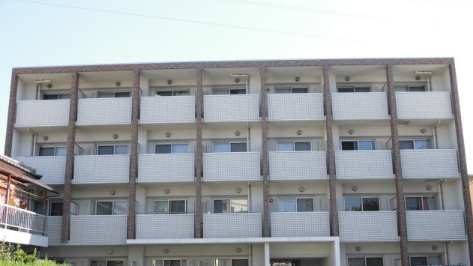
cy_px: 171
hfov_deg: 48.4
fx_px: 527
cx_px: 237
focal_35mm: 42
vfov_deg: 28.2
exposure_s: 1/320
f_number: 3.7
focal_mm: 6.77
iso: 100
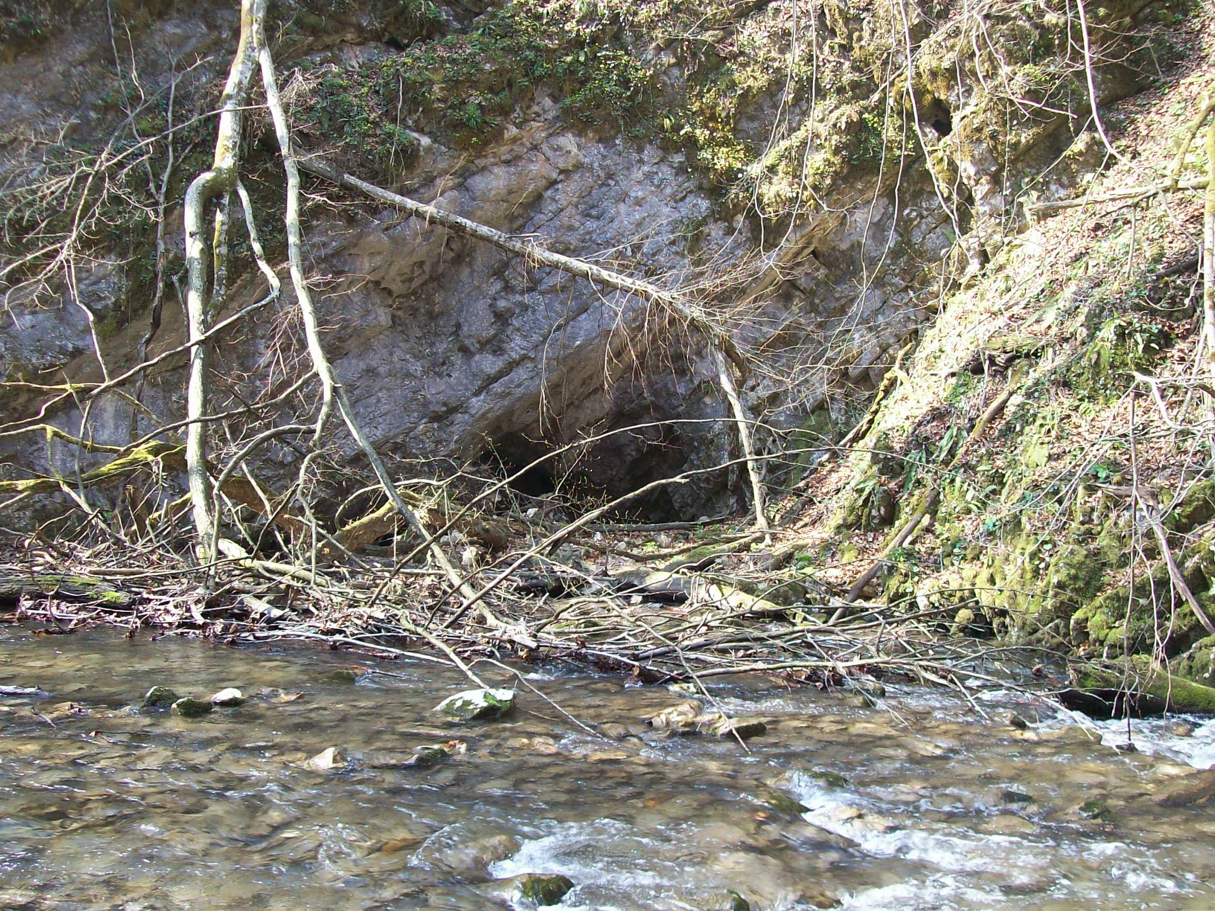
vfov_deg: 36.0
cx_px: 615
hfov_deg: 46.8
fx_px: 1404
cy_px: 476
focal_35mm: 40
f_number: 2.7
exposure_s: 1/79.2
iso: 80
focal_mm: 6
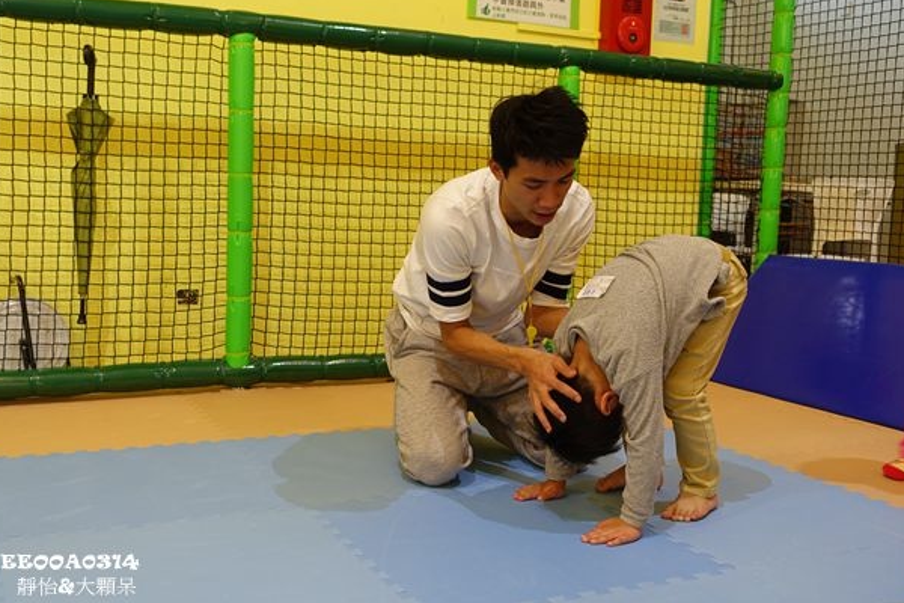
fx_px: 979
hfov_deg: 49.5
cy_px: 305
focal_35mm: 39
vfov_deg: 34.2
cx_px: 420
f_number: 2.8
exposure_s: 1/40
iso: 125
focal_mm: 13.34
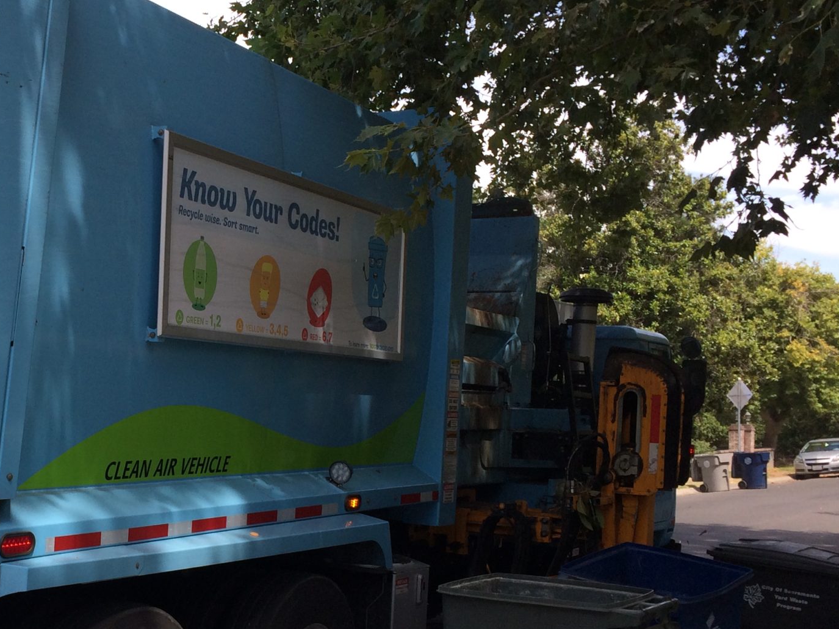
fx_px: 1309
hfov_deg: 34.3
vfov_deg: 26.9
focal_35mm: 54
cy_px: 419
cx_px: 148
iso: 32
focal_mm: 4.15
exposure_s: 1/805
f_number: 2.2
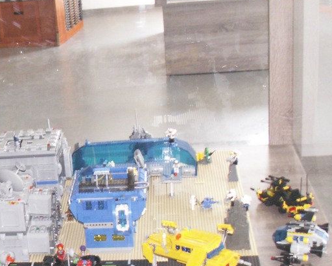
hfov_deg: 22.7
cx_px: -15
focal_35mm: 80
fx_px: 786
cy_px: 221
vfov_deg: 19.0
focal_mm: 5.86
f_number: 2.8
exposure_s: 1/60
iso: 160
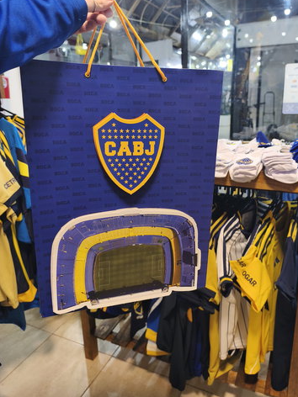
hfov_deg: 52.9
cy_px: 185
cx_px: 168
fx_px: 298
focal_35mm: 26
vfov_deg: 67.2
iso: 400
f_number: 1.65
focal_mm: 6.14
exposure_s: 1/50
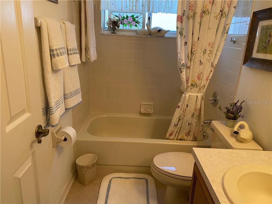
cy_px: 102
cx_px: 136
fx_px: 204
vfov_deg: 53.1
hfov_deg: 67.3
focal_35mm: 26
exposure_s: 1/60
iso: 160
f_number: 1.8
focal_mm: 4.25
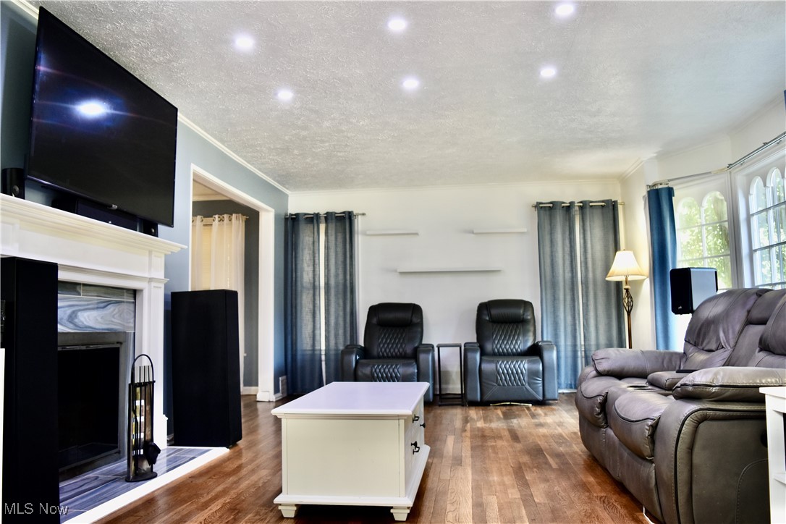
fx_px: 589
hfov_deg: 67.4
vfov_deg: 47.9
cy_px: 262
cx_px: 393
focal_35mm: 27
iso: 450
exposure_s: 1/60
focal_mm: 18
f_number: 4
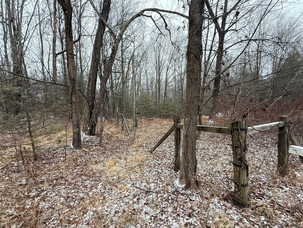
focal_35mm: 14
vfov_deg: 85.7
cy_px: 114
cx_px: 152
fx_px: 123
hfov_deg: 102.1
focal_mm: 2.22
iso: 160
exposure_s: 1/99
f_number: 2.2
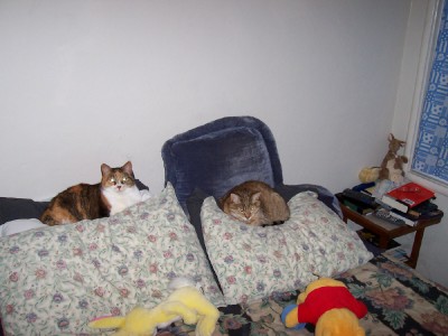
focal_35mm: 37
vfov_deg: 38.7
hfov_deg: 50.1
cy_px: 168
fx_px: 479
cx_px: 224
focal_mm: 5.6
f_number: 2.8
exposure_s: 1/60
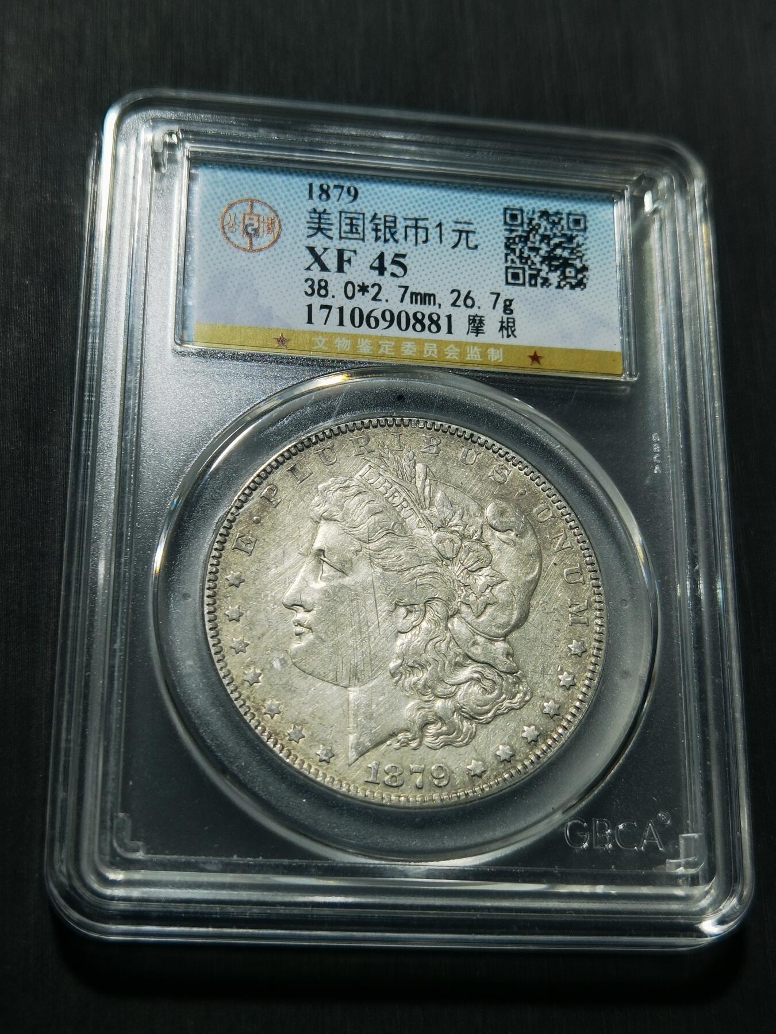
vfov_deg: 34.9
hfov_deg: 26.6
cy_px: 517
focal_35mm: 55
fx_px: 1644
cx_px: 388
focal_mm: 6.67
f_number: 1.9
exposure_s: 1/100
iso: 50
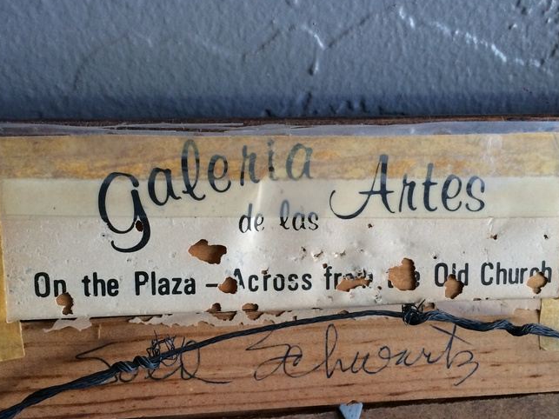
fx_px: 678
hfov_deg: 44.8
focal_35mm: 42
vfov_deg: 34.3
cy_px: 240
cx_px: 259
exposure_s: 1/30
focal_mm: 4.12
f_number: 2.2
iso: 64
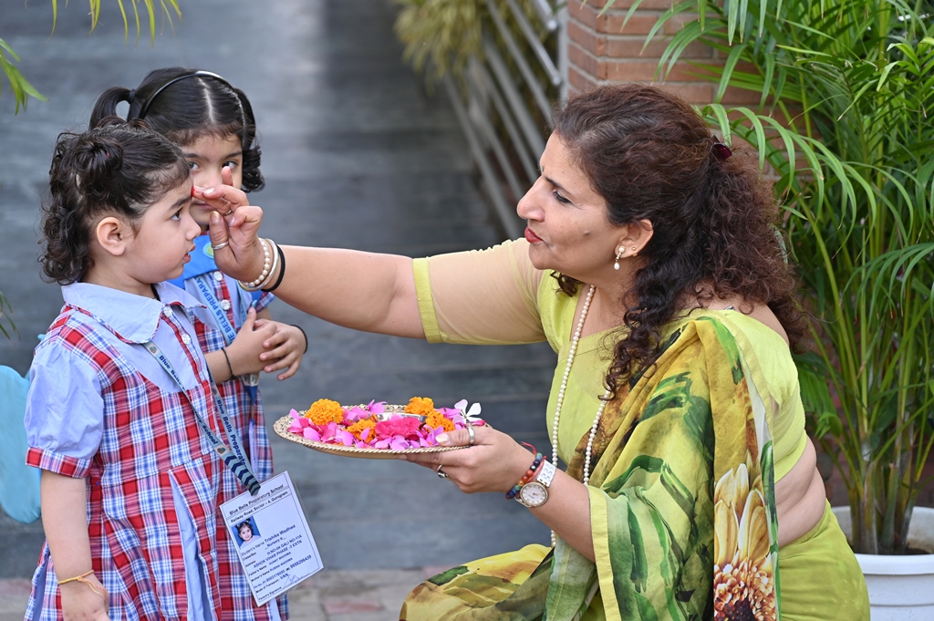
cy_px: 310
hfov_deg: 17.1
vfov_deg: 11.4
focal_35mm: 120
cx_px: 467
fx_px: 3111
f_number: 5
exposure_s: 1/125
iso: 200
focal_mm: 120
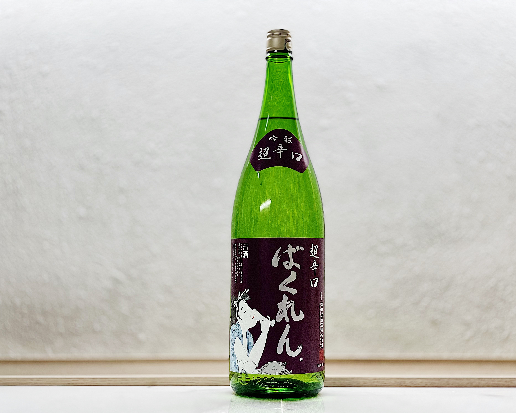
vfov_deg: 27.6
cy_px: 209
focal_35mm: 55
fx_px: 840
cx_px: 279
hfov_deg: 34.1
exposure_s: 1/100
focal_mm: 6
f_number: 2
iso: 50
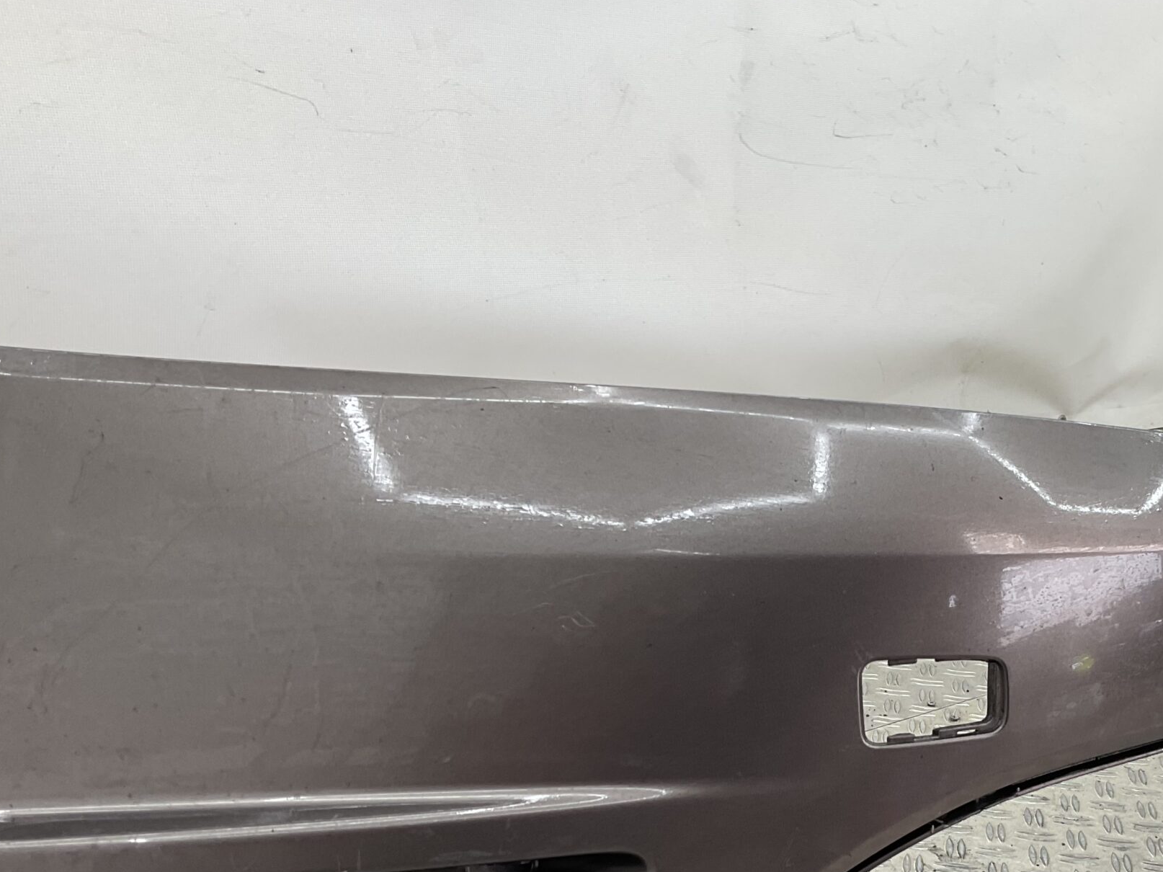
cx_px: 900
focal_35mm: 46
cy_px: 672
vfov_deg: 30.9
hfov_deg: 39.9
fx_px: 1545
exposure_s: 1/100
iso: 25
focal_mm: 3
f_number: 1.8
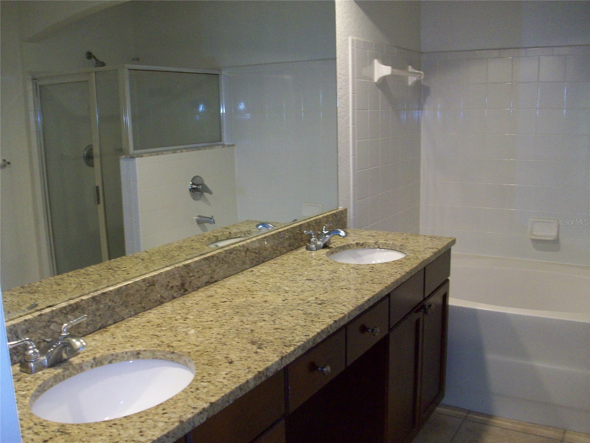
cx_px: 295
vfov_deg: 41.8
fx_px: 580
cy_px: 222
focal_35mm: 34
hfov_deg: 54.0
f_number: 2.8
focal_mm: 5.7
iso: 160
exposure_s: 1/60
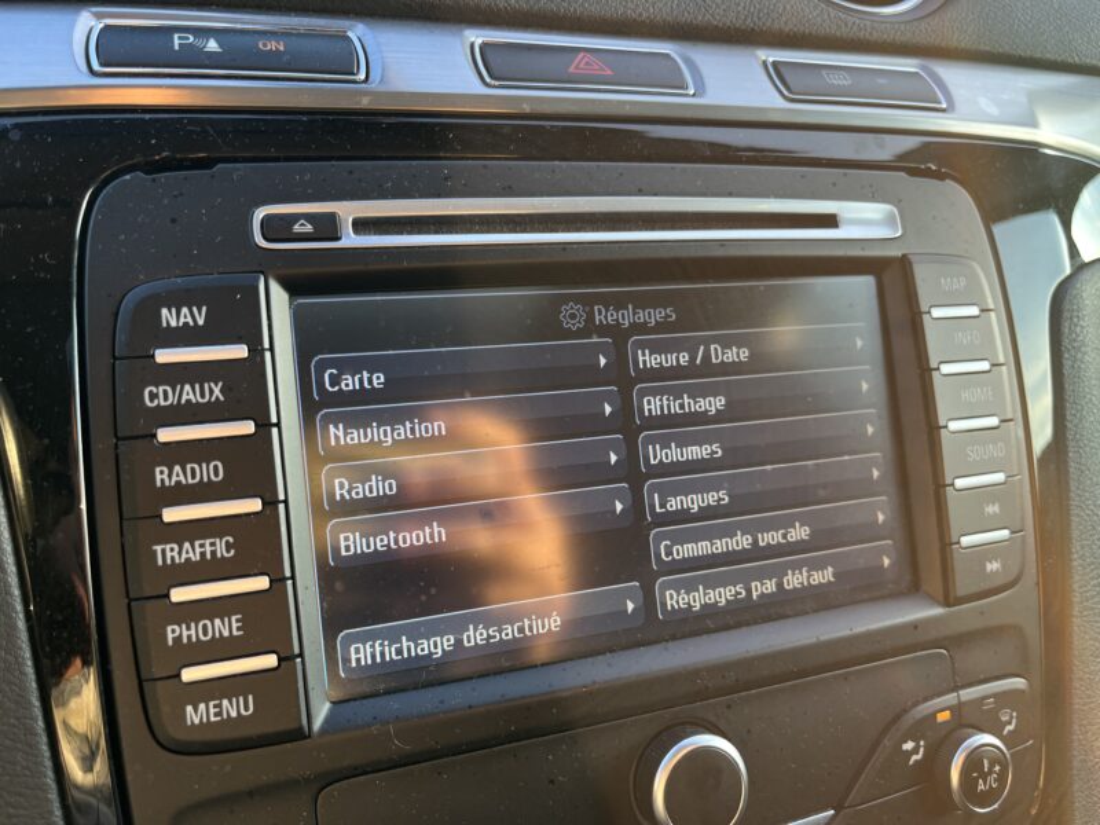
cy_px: 412
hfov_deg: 67.3
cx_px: 550
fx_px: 826
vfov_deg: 53.1
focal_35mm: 26
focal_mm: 5.1
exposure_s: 1/122
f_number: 1.6
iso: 100
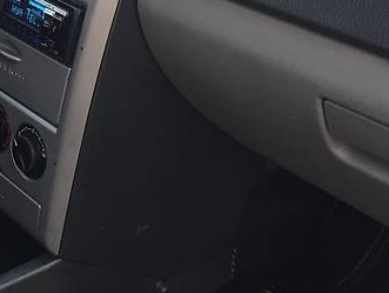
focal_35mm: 70
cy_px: -38
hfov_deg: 26.9
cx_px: 43
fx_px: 787
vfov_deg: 20.0
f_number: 2.2
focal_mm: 4.2
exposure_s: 1/33
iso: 50
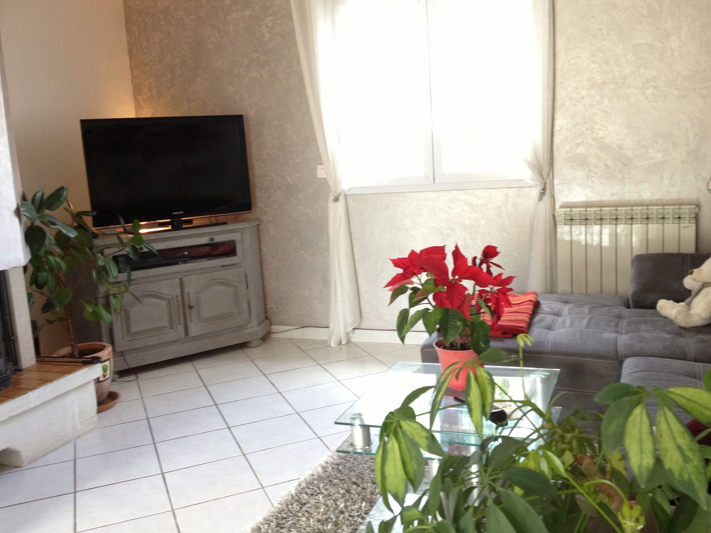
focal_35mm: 37
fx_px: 760
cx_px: 358
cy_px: 260
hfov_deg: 50.1
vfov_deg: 38.7
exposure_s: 1/20
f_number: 2.4
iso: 125
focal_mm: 4.28
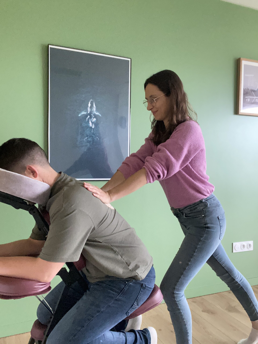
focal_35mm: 30
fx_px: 298
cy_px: 172
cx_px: 129
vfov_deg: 60.0
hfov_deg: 46.8
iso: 800
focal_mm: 2.71
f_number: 2.2
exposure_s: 1/30
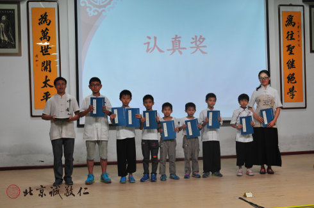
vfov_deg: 28.0
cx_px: 157
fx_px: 418
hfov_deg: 41.2
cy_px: 104
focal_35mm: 48
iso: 500
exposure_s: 1/60
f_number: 4
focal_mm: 32
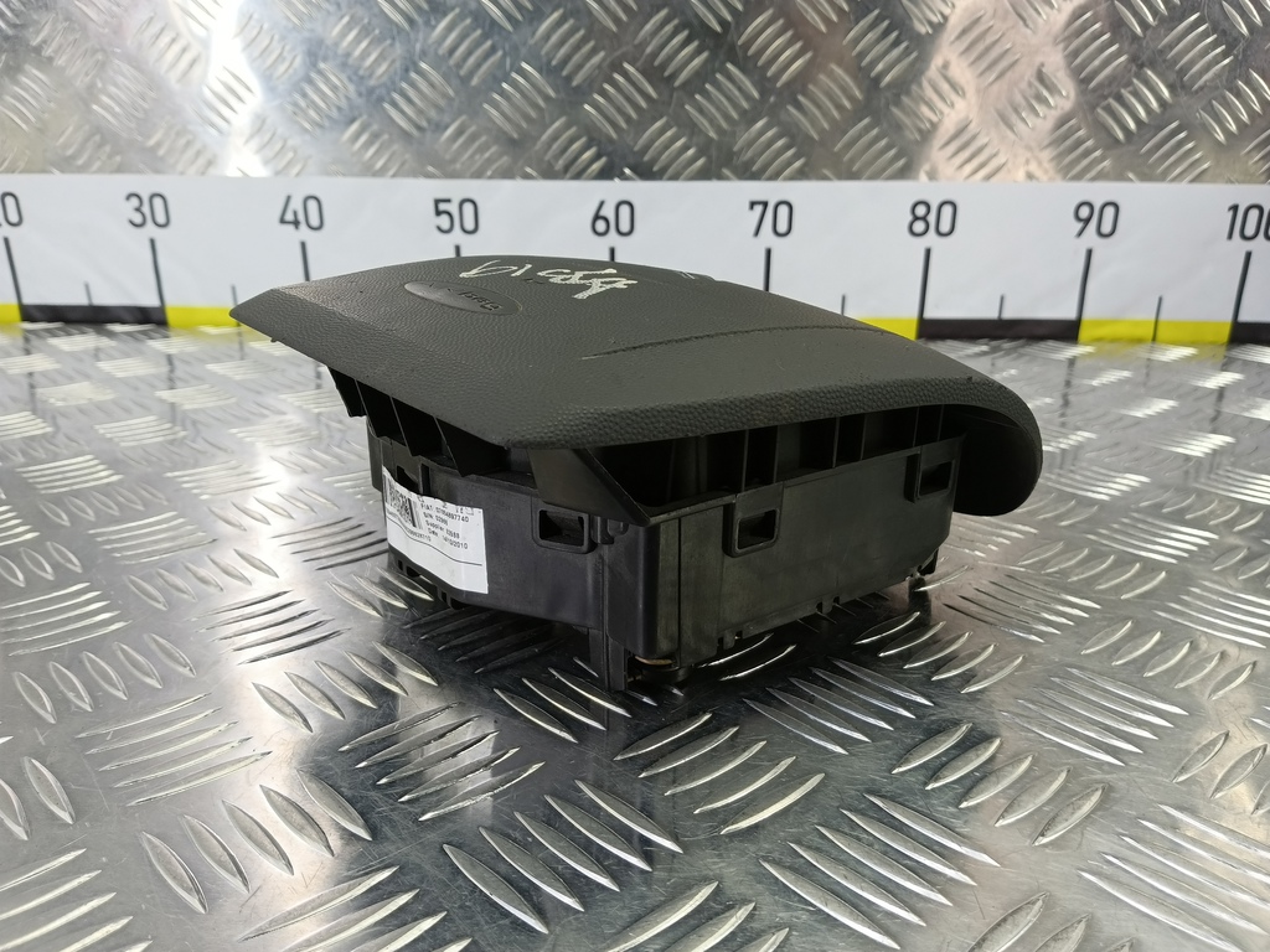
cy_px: 476
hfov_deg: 73.9
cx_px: 635
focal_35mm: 23
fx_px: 844
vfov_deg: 58.9
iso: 149
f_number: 1.6
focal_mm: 4.11
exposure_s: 1/50
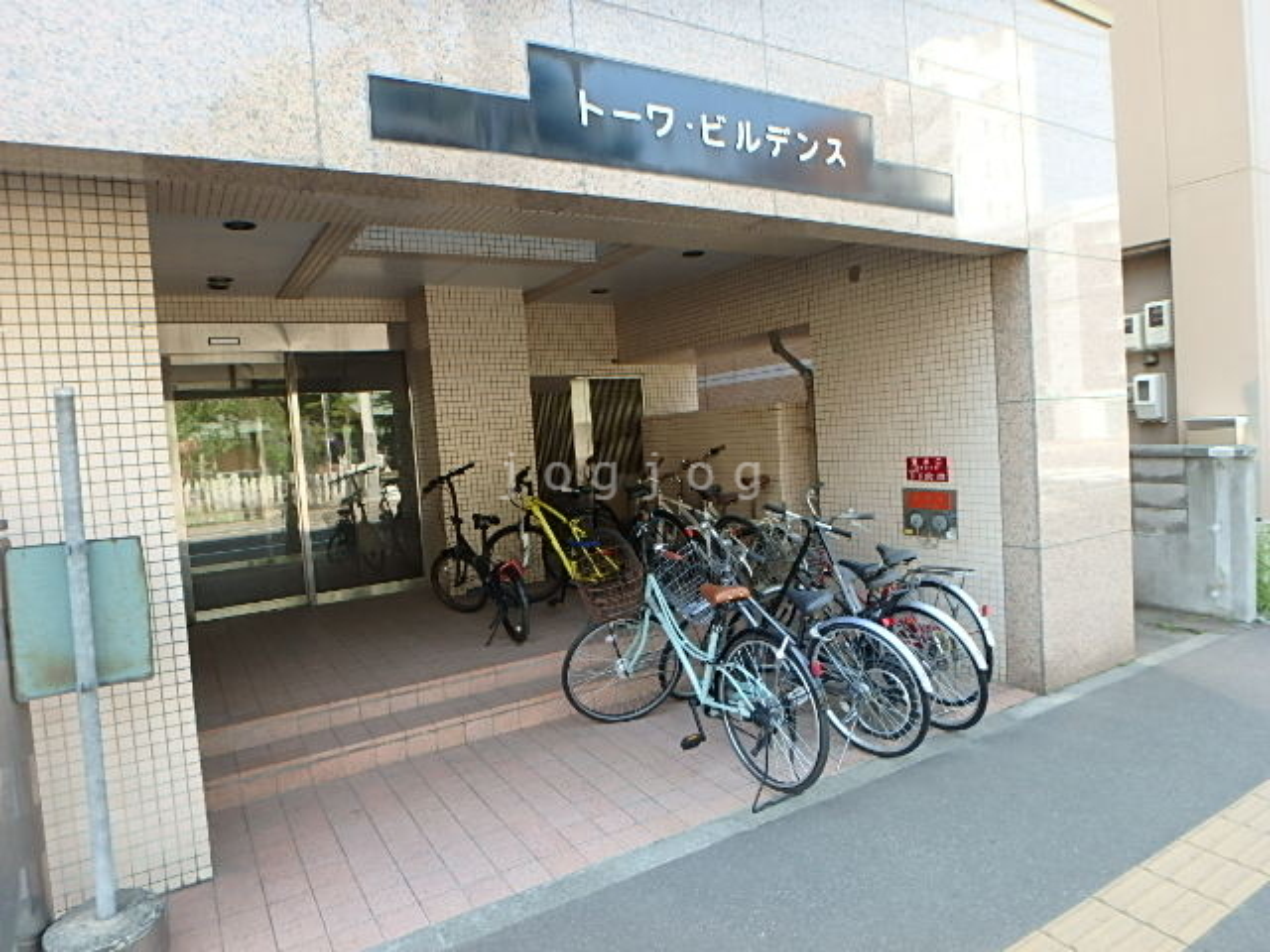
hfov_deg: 79.0
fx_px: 770
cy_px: 476
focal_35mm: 21
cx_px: 635
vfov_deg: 63.4
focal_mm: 3.7
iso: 125
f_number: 3.5
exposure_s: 1/80
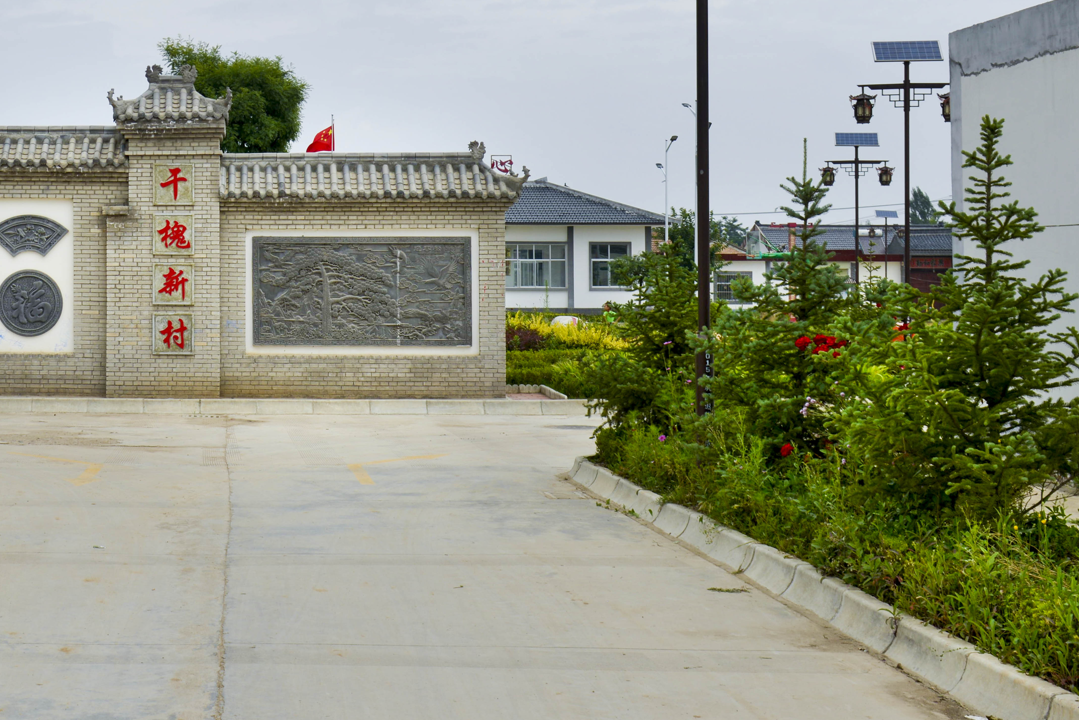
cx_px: 182
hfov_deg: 38.5
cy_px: 192
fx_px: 1469
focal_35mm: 49
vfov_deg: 27.2
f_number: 7.1
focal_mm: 29
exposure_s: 1/160
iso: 100
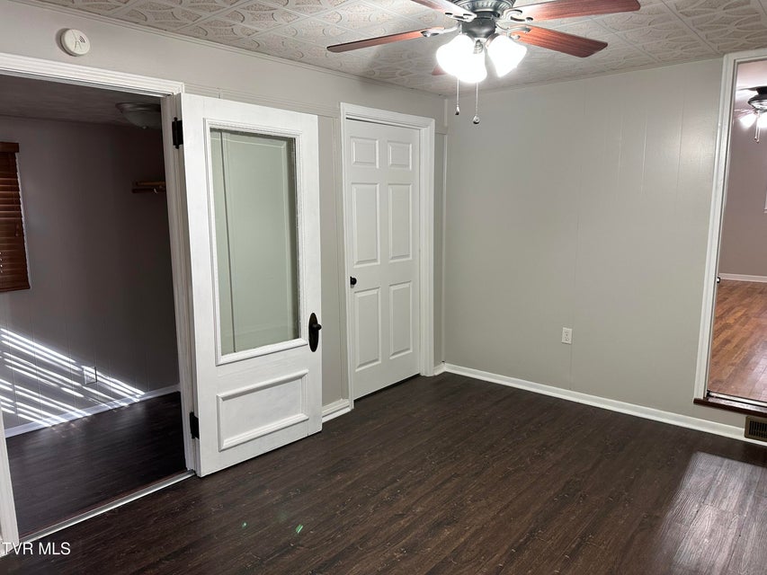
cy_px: 288
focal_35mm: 24
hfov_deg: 71.6
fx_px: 532
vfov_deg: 56.8
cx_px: 384
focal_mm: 6.86
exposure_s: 1/60
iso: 160
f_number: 1.78
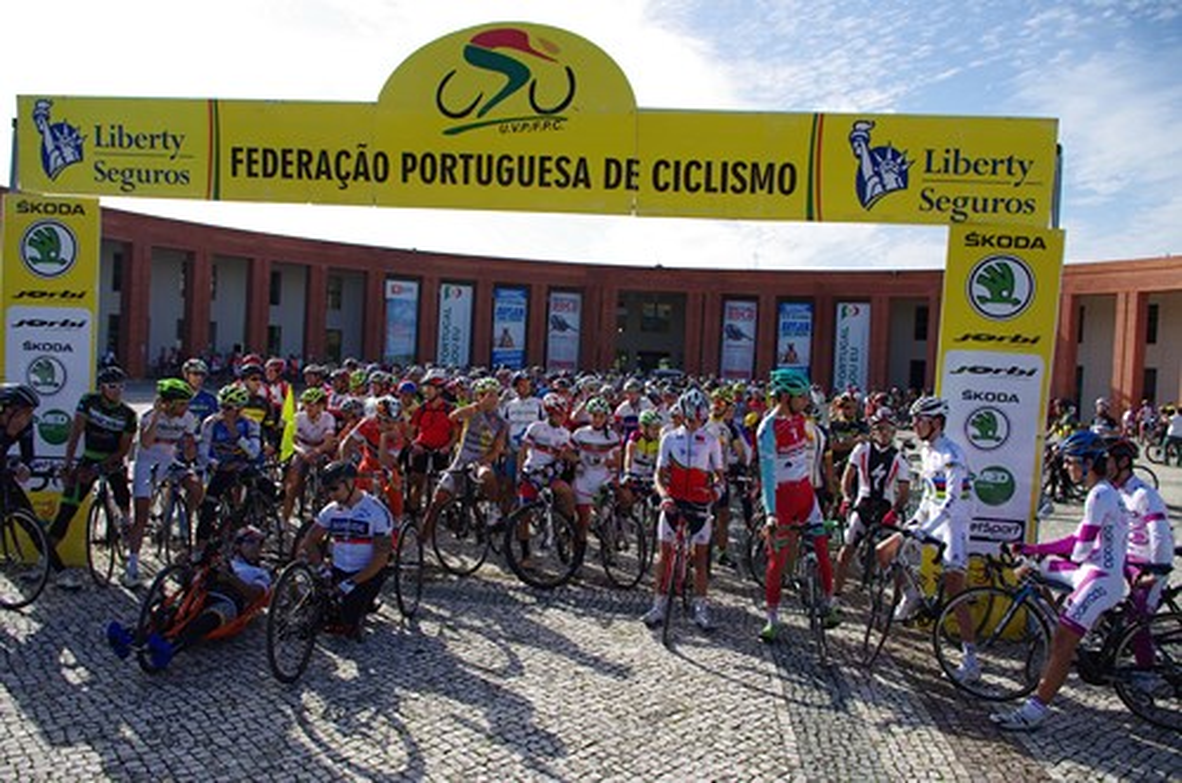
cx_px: 591
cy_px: 392
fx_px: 885
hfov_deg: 67.5
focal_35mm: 27
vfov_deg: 47.7
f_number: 7.1
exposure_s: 1/250
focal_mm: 18
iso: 100
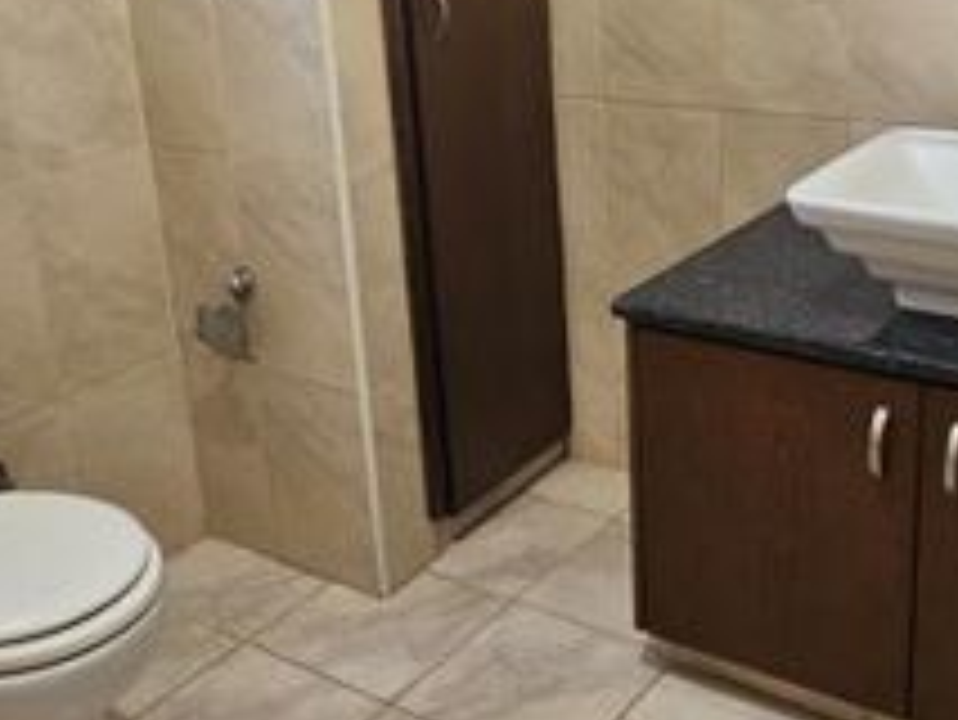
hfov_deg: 43.7
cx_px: 560
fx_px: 1191
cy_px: 256
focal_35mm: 43
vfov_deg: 33.4
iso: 400
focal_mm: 2.2
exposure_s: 1/40
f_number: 2.2
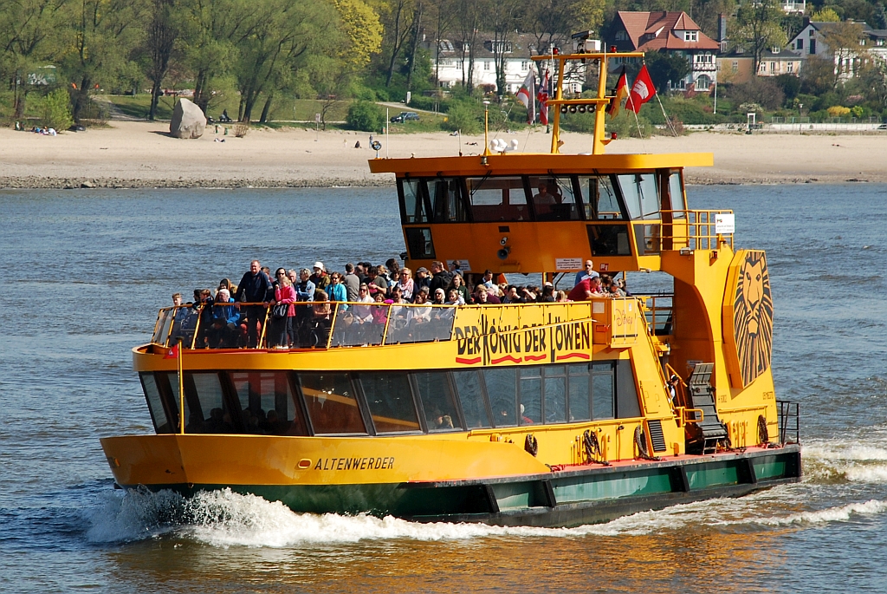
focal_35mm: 202
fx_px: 4994
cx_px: 444
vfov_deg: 6.8
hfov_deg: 10.1
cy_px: 297
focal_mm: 135
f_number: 10
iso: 200
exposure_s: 1/250
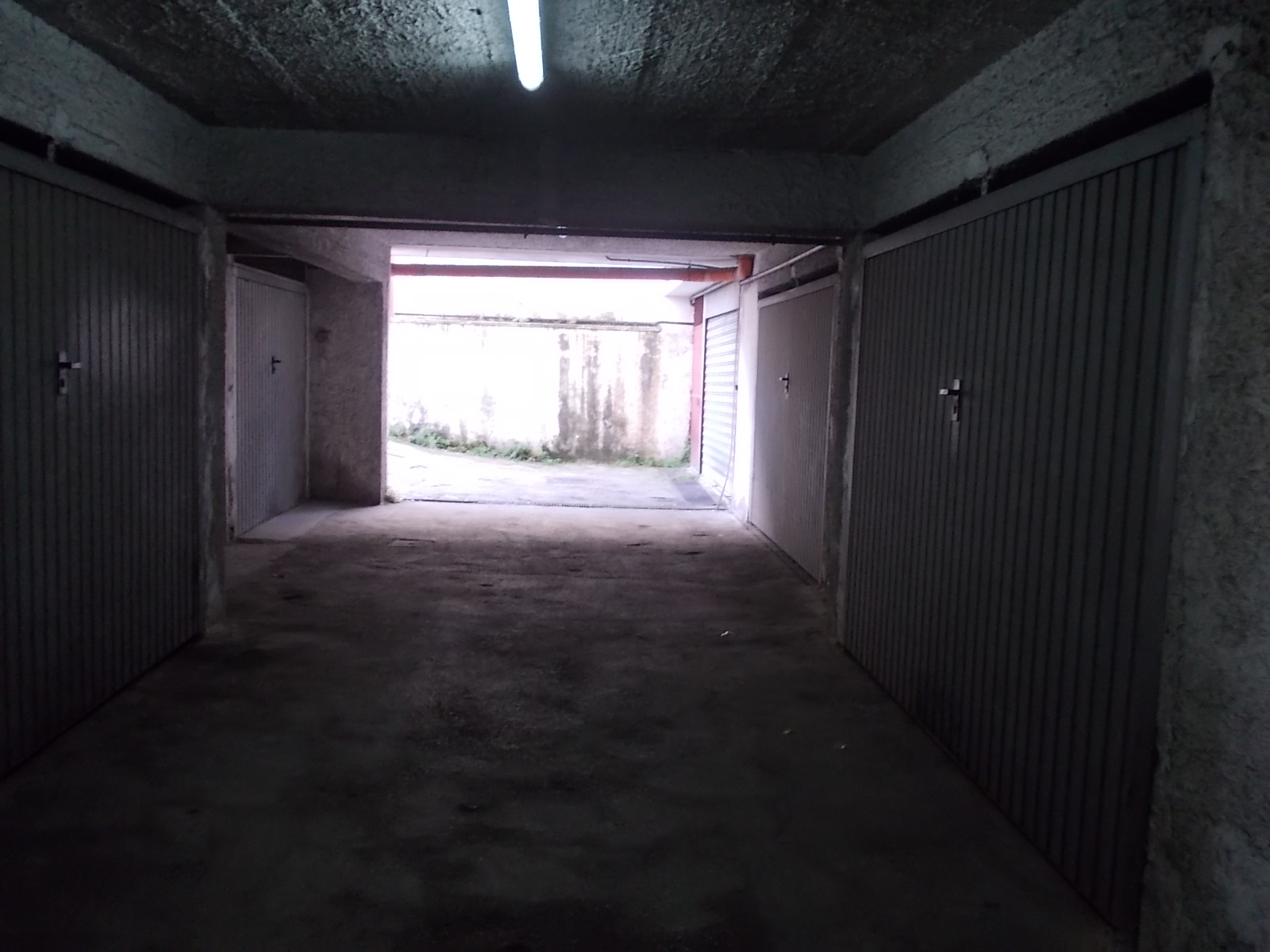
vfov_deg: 49.7
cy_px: 476
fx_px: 1027
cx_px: 635
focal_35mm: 28
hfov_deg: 63.4
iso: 200
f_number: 2.7
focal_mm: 4
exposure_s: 1/25
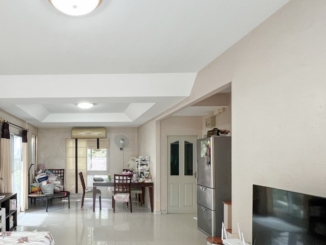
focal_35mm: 21
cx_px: 84
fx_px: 198
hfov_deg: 73.8
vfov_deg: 62.5
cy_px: 155
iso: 32
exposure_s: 1/1033
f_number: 1.8
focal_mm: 1.57
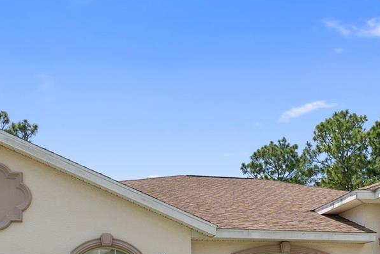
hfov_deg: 45.4
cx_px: 199
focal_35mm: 43
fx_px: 454
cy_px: 306
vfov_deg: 27.4
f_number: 8
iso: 400
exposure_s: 1/320
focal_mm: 16
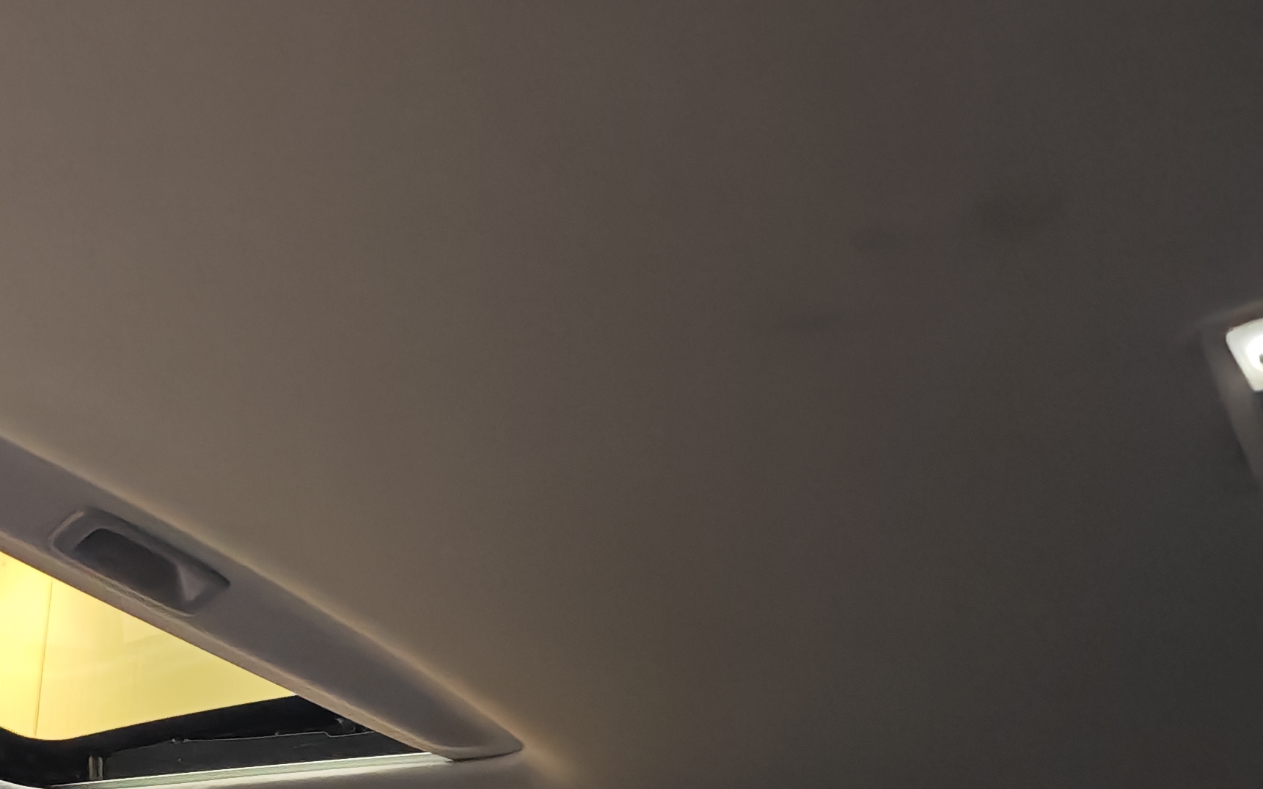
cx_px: 573
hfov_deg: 35.1
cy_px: 827
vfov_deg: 21.4
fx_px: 1996
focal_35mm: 58
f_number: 1.9
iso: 3200
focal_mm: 8.7
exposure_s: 1/250
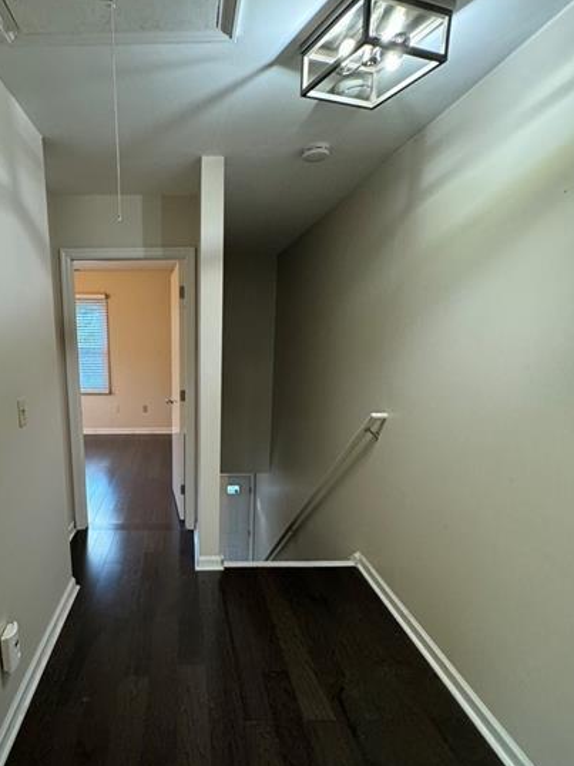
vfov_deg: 81.2
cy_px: 441
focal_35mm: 20
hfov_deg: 63.7
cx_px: 177
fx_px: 443
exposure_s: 1/60
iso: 400
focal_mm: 2.22
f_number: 2.2
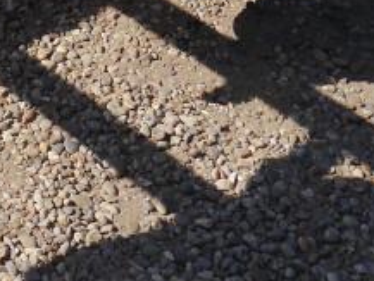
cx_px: -236
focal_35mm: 132
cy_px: -326
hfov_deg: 13.8
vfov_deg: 10.2
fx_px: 1427
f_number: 7.1
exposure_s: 1/400
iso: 160
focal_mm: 14
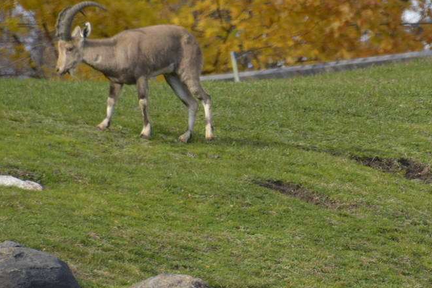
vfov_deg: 1.5
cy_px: 155
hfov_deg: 2.3
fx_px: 10947
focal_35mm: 913
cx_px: 377
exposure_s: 1/640
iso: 400
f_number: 6.3
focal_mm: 250
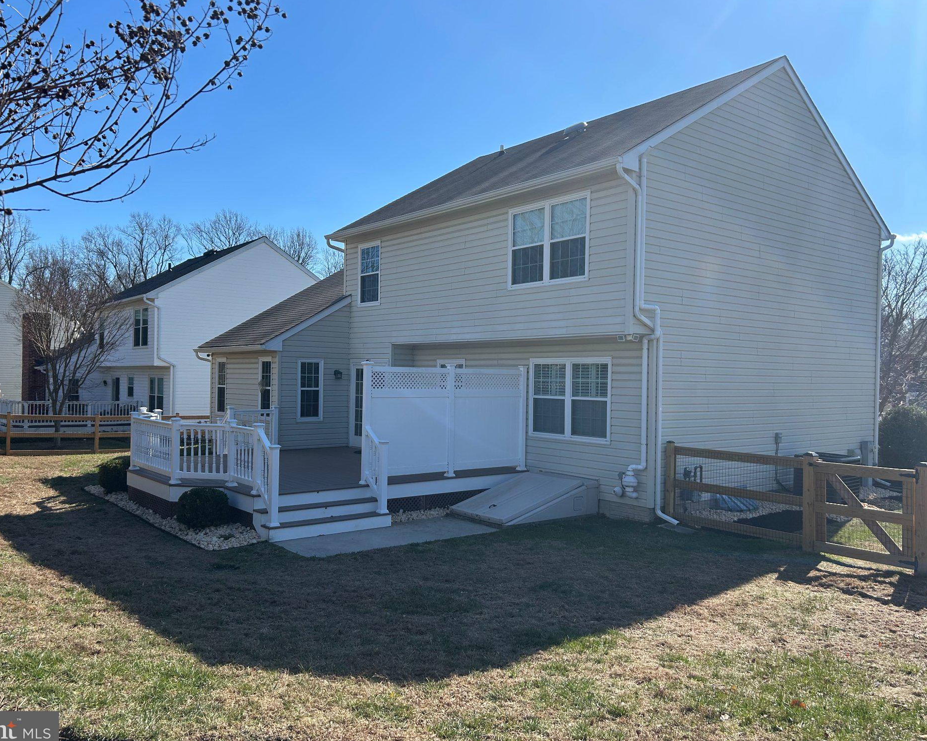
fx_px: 768
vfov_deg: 51.5
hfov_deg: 62.2
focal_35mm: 28
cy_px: 369
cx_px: 446
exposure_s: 1/3257
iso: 50
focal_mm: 5.7
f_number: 1.5
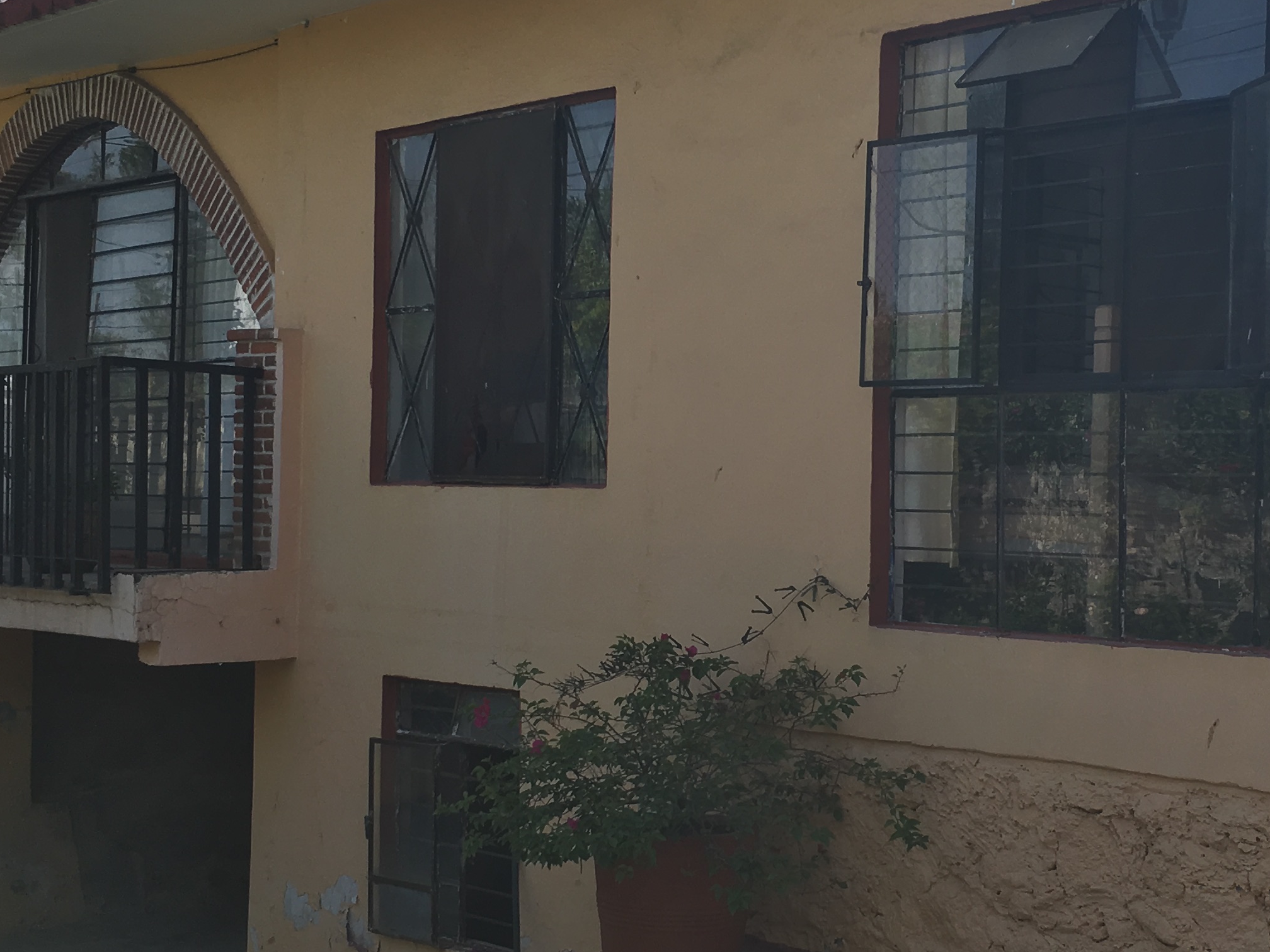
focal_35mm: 58
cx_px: 855
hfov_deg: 32.9
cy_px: 526
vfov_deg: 25.2
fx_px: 2128
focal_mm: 4.15
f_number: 2.2
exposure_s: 1/769
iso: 25
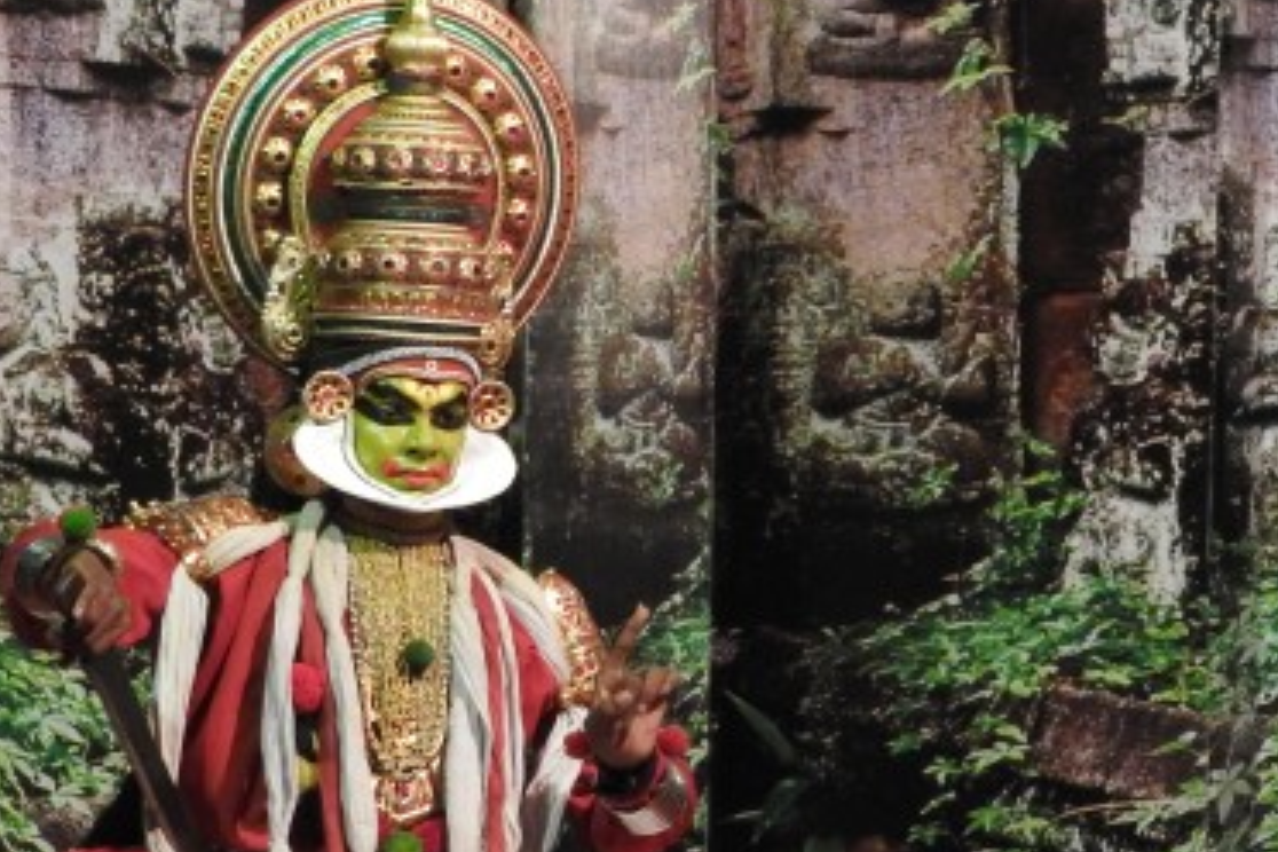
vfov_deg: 5.3
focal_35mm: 257
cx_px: 928
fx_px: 9123
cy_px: 704
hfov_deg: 8.0
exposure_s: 1/13
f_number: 5
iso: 800
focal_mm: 20.6
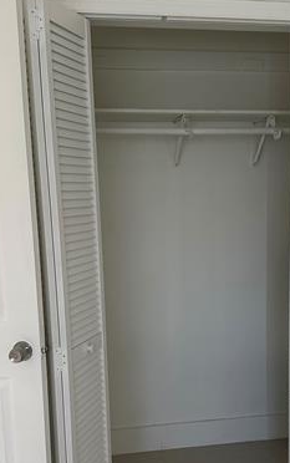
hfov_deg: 31.2
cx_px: 167
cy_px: 286
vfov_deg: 47.8
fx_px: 518
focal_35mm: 41
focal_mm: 6.86
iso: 400
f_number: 1.78
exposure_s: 1/60
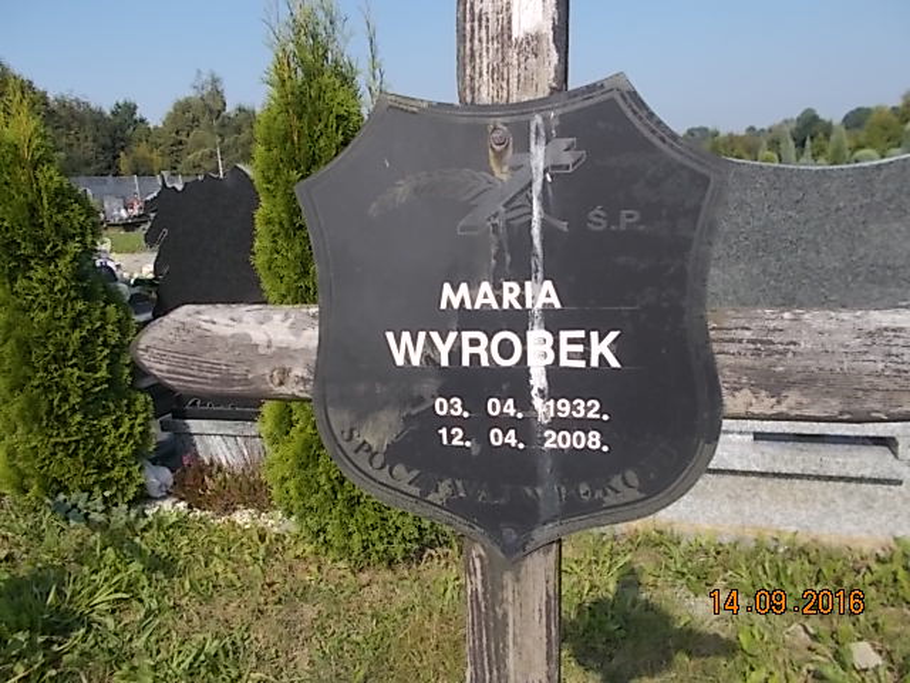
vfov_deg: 53.1
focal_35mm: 26
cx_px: 455
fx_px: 683
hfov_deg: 67.3
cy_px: 342
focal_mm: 4.6
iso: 80
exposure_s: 1/160
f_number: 8
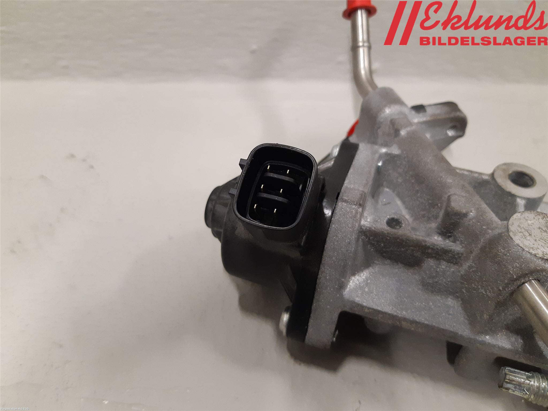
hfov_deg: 67.3
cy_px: 206
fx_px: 412
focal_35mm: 26
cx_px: 274
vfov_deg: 53.1
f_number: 1.7
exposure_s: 1/50
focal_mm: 3.93
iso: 250
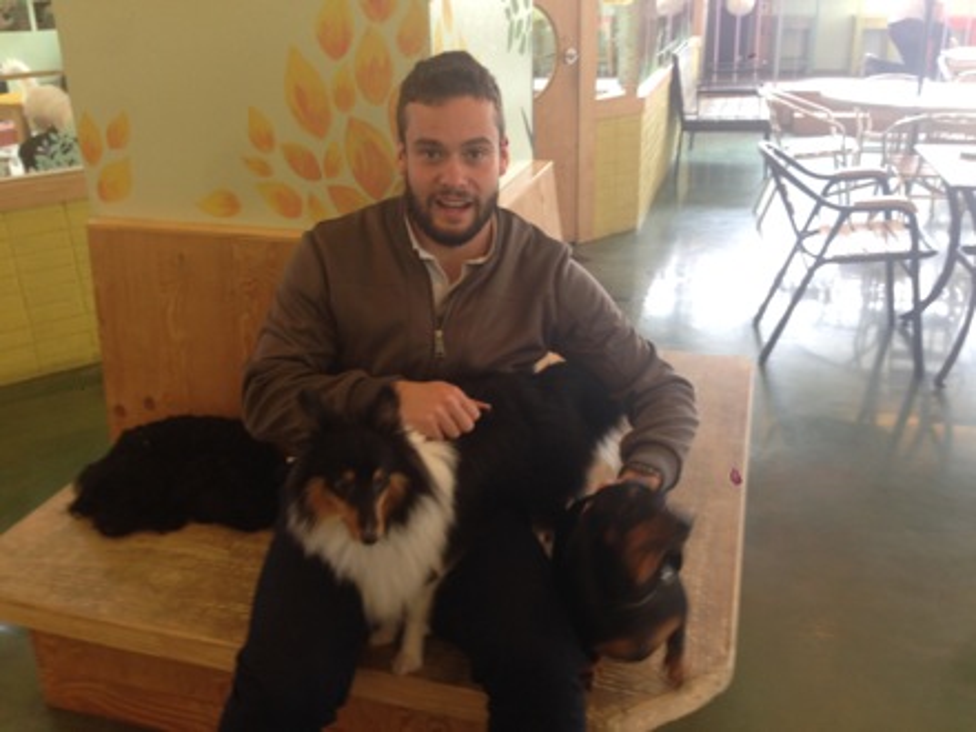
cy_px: 366
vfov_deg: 42.9
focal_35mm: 33
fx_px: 930
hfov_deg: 55.4
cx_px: 488
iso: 64
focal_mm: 4.12
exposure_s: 1/20
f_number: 2.4
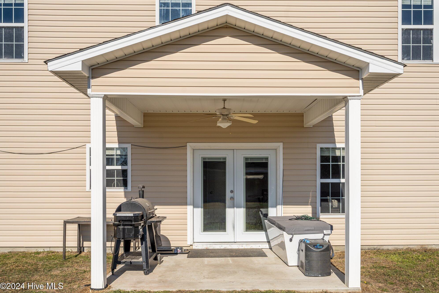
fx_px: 378
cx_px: 225
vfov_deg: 42.3
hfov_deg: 60.3
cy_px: 148
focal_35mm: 31
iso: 64
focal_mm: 30
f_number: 7.1
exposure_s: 1/800
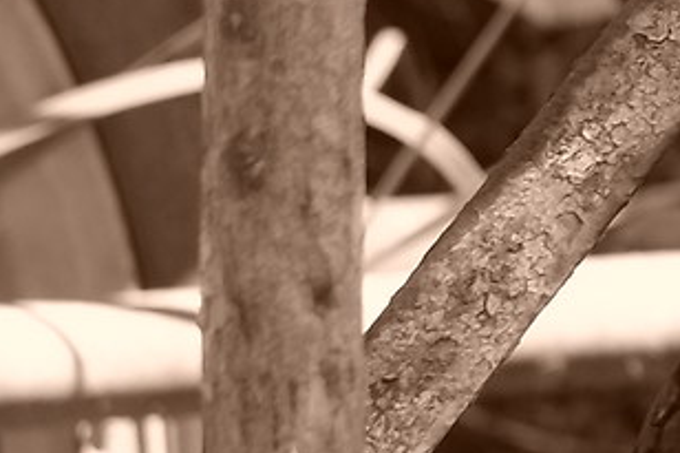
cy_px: 1242
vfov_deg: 2.2
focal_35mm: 624
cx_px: 1530
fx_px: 11780
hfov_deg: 3.3
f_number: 4.5
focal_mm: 53
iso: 200
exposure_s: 1/160
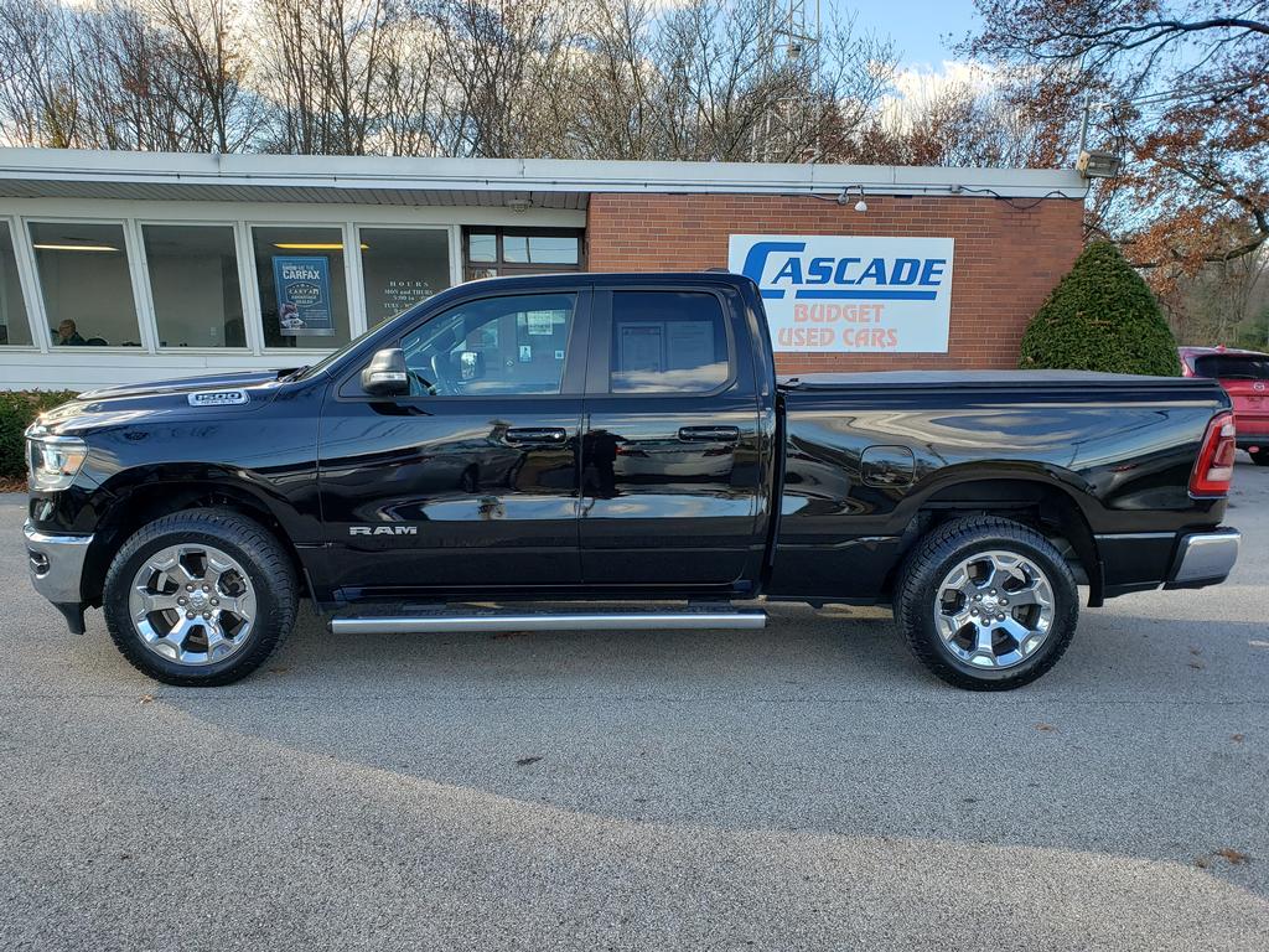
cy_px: 476
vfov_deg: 53.1
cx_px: 634
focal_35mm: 26
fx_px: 953
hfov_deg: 67.3
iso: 50
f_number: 2.4
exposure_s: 1/214
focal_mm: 4.3
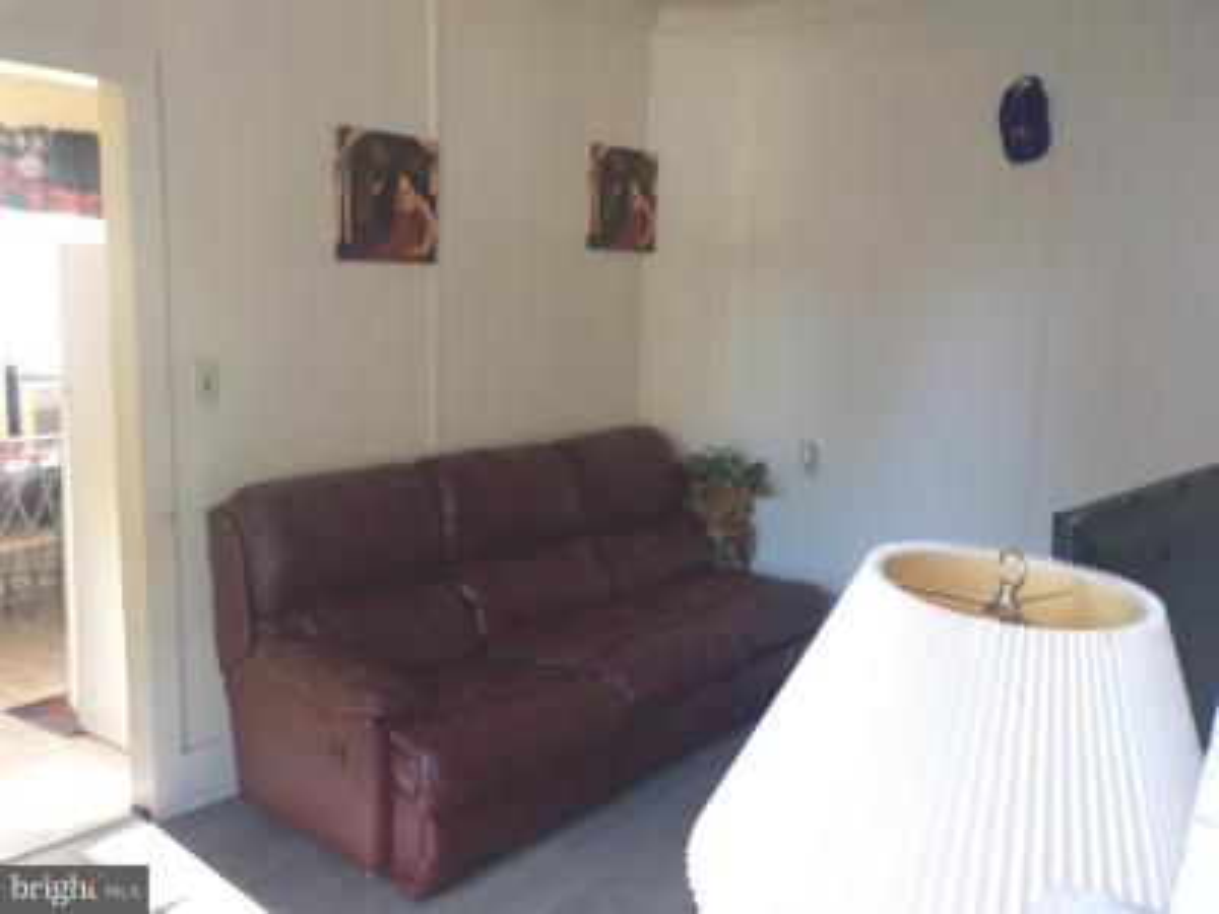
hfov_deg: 60.0
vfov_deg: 46.8
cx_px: 610
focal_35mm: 30
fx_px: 1056
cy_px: 457
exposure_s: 1/30
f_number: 3.3
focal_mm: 4.1
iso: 200
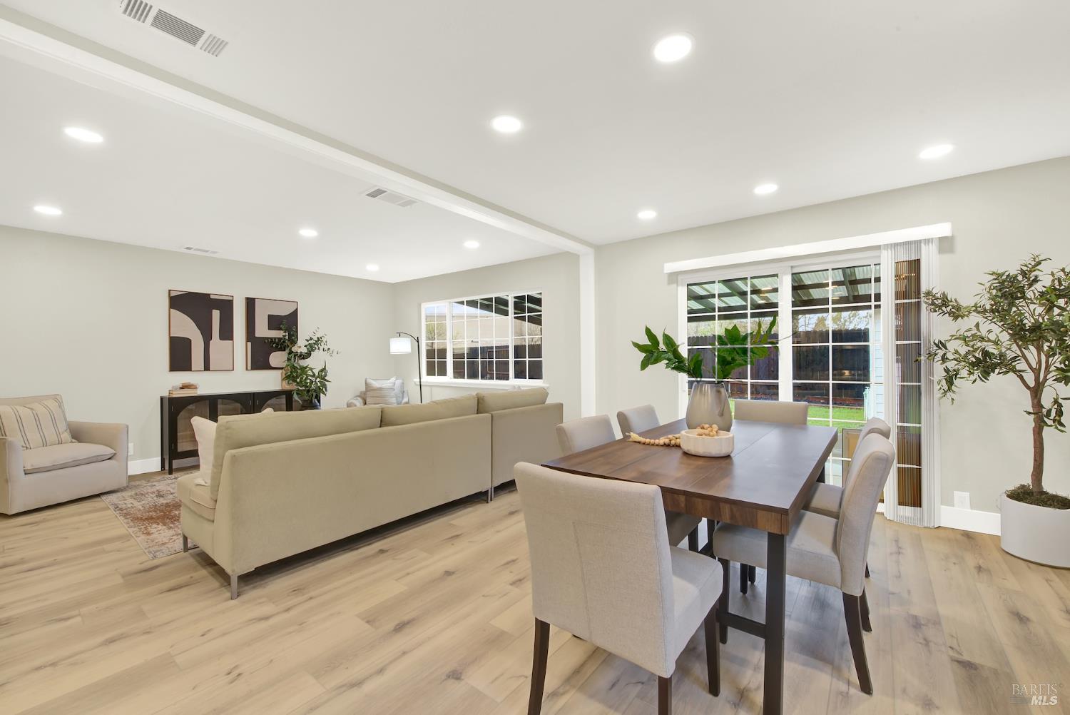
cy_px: 358
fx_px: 416
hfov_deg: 104.2
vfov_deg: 81.3
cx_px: 535
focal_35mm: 14
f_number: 14
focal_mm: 14
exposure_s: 1/3.33
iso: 100
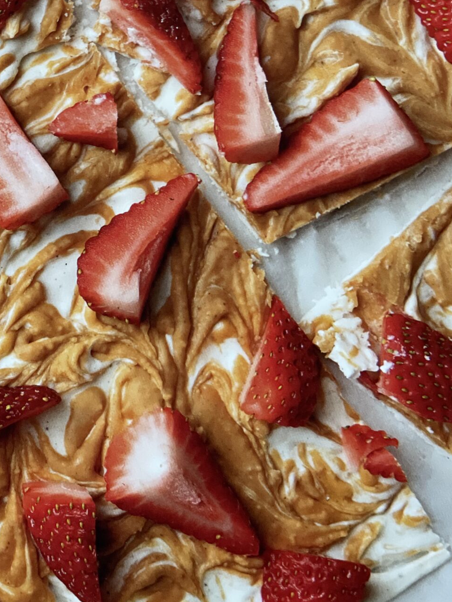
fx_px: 1445
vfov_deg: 23.3
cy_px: 137
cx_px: 125
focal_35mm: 83
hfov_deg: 17.7
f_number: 2
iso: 320
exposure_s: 1/40
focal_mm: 6
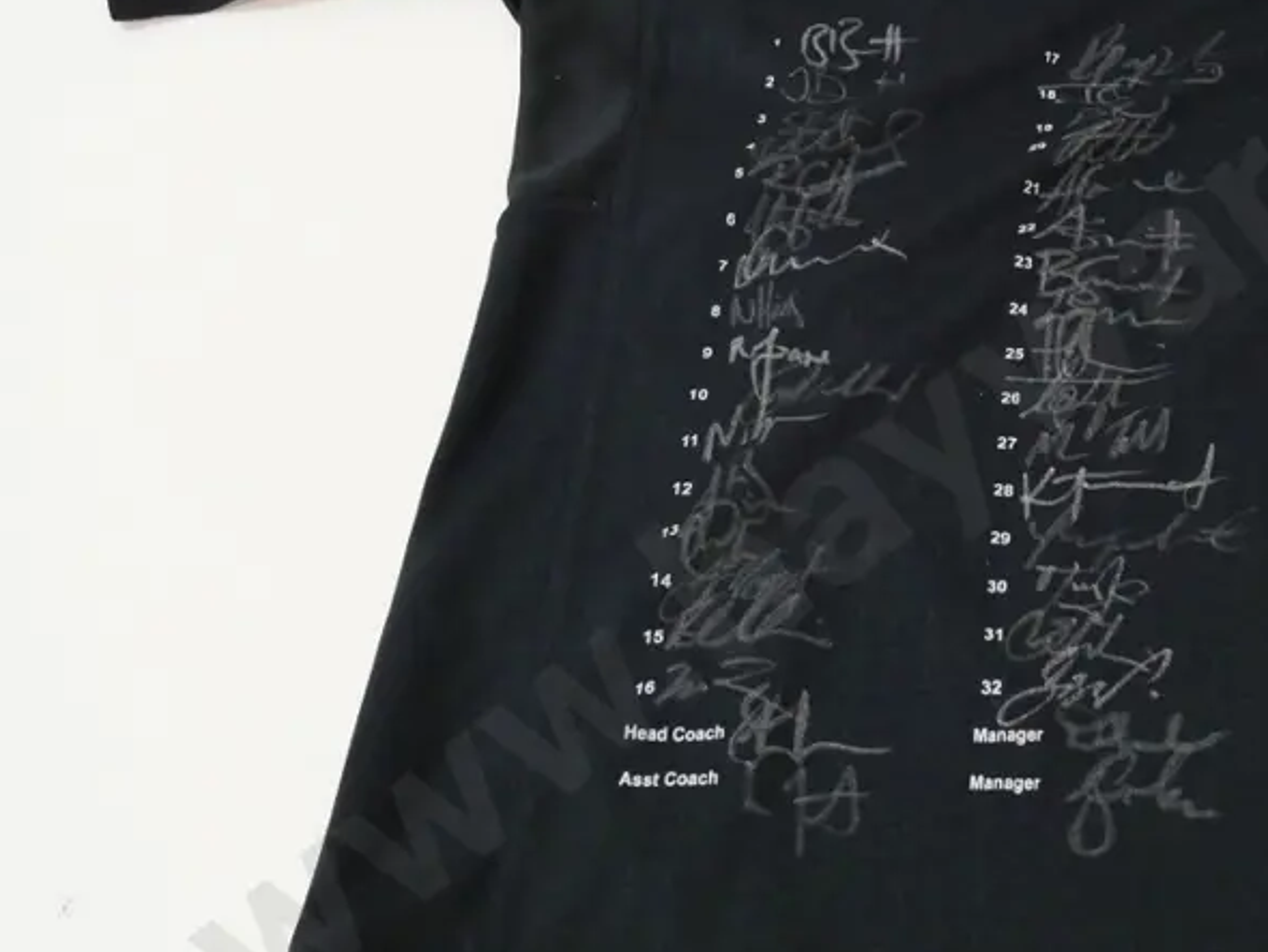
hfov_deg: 31.4
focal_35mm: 59
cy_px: 324
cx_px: 1096
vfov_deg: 24.7
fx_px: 2162
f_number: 5.6
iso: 3200
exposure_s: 1/80
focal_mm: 17
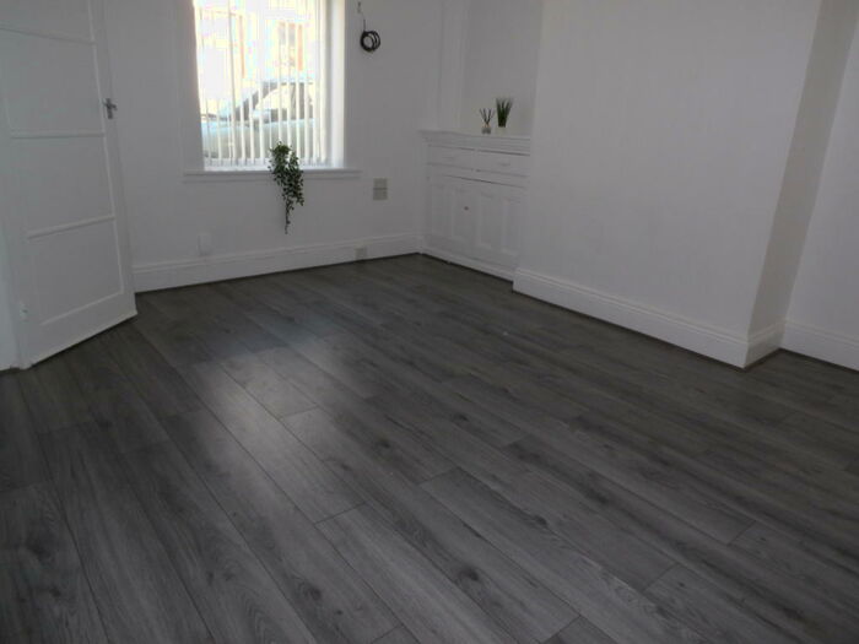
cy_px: 322
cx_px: 430
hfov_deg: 71.6
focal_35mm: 24
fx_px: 596
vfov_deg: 56.8
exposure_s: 1/15
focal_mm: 4.3
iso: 200
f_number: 4.1
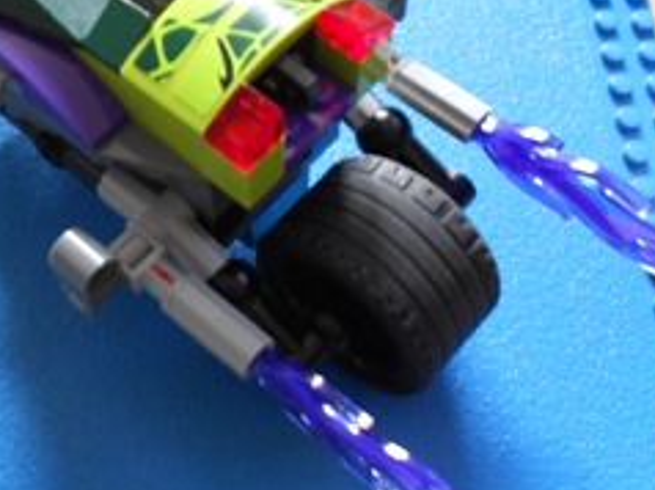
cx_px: 212
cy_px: 237
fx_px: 926
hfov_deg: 38.5
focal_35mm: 49
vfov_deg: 29.6
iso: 200
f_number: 3.2
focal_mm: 4.6
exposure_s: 1/3
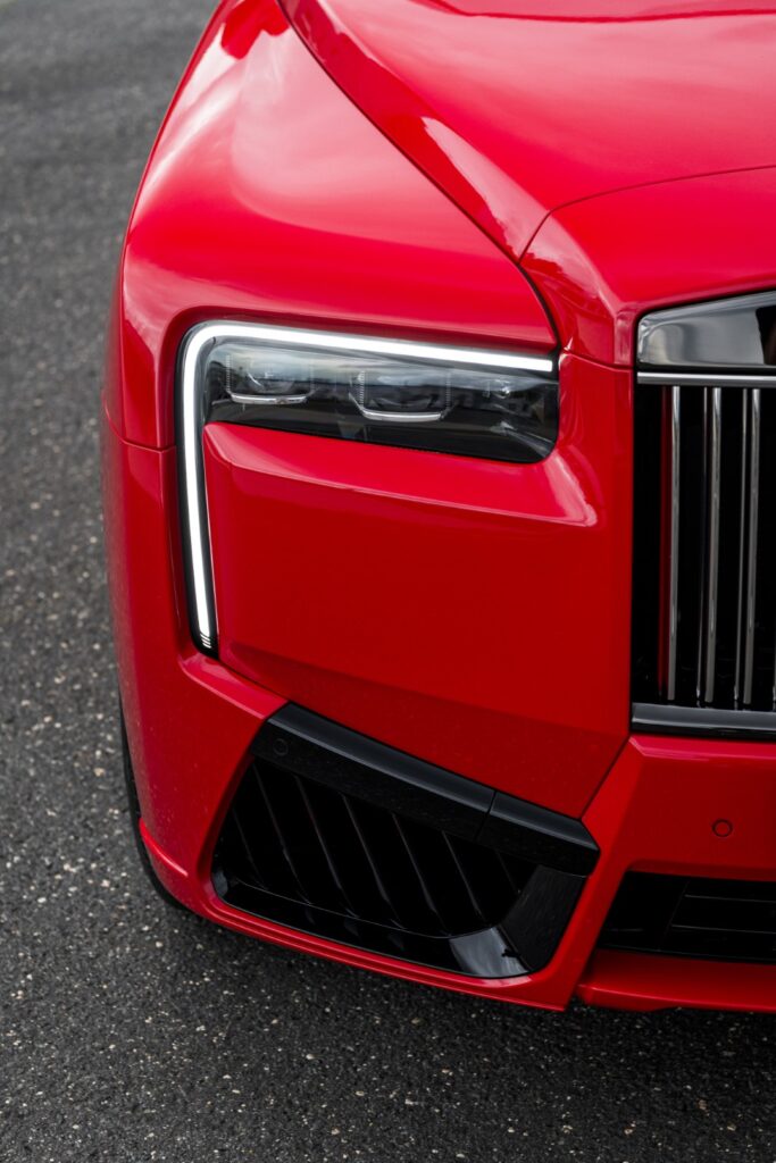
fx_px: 2262
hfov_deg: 19.5
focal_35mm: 70
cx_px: 388
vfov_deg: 28.8
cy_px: 582
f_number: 5
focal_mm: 70
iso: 250
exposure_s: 1/160
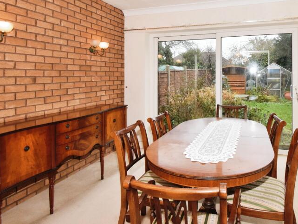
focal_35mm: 23
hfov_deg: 71.8
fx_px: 198
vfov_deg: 57.5
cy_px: 73
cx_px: 197
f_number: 11
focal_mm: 10
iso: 1000
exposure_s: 1/60
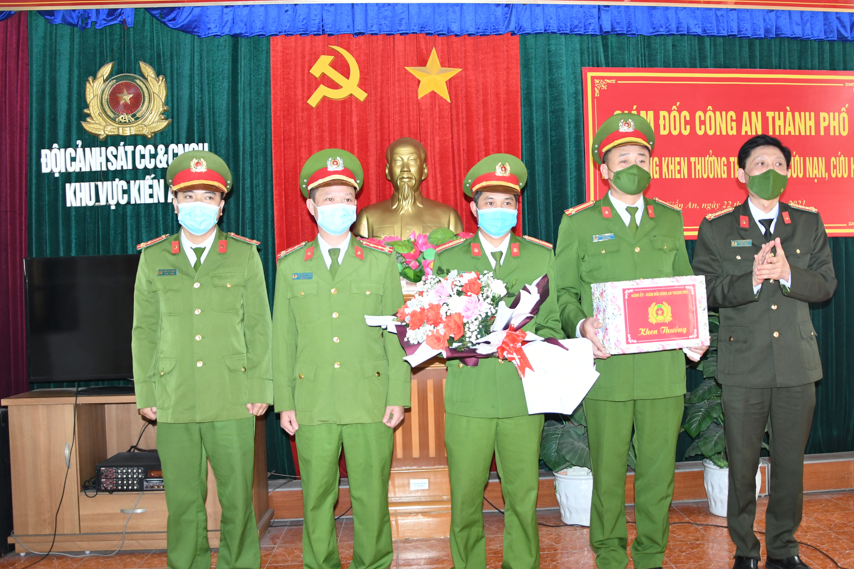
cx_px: 495
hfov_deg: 55.5
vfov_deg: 38.9
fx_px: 807
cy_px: 280
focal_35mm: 34
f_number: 4
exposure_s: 1/200
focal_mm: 18
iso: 1000
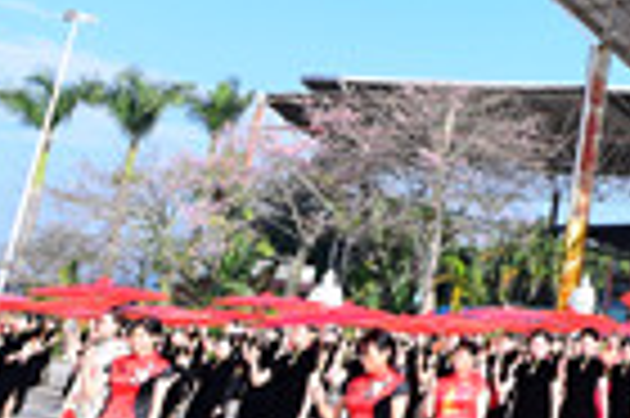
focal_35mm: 60
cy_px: 9
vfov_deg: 21.8
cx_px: 990
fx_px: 1049
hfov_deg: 24.4
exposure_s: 1/250
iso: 100
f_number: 5.6
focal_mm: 14
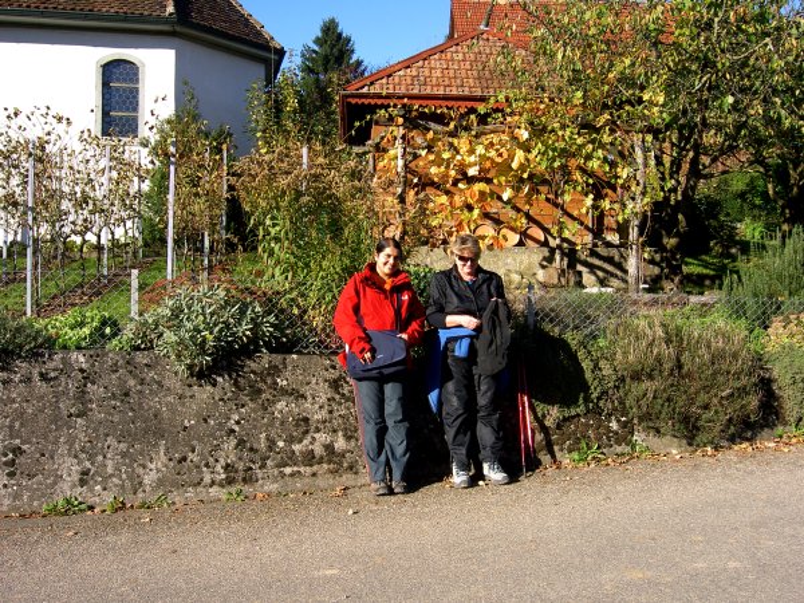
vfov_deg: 37.7
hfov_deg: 49.0
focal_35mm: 38
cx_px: 402
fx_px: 883
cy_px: 302
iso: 50
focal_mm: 6.3
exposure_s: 1/160
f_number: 4.9
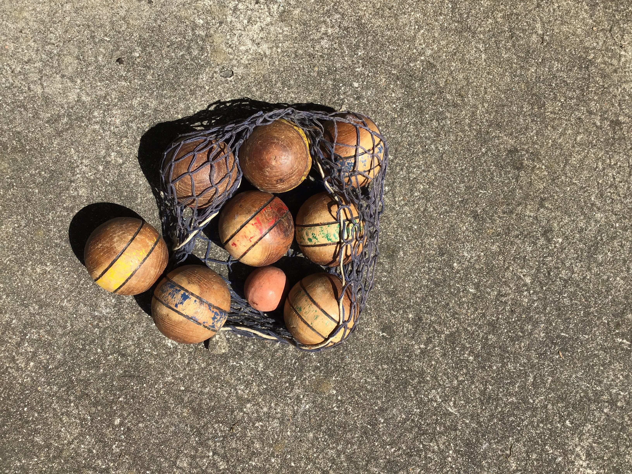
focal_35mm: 31
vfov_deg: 45.4
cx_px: 316
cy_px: 237
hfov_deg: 58.4
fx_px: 566
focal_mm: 3.3
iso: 25
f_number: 2.4
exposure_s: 1/1101
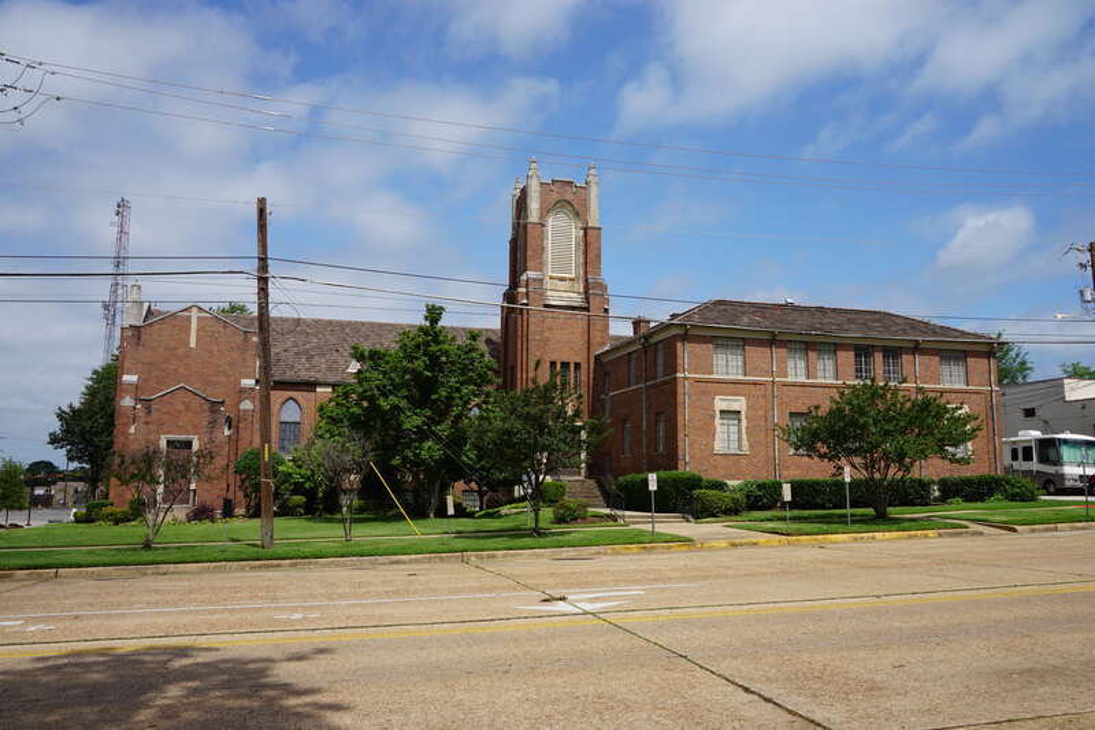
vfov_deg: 43.6
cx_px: 548
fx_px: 912
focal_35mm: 30
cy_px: 365
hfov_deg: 61.9
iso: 100
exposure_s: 1/200
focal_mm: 20
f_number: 11
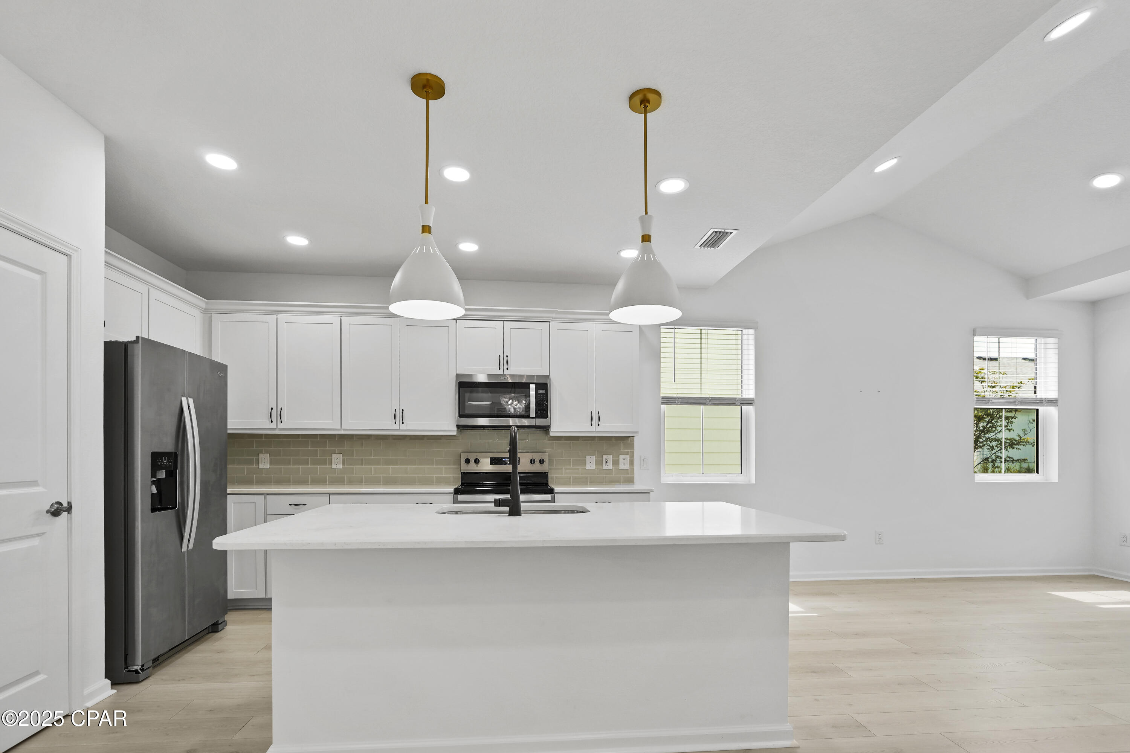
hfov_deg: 95.0
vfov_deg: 72.1
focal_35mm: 16
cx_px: 565
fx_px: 518
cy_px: 376
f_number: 4
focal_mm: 11
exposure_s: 1/20
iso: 100
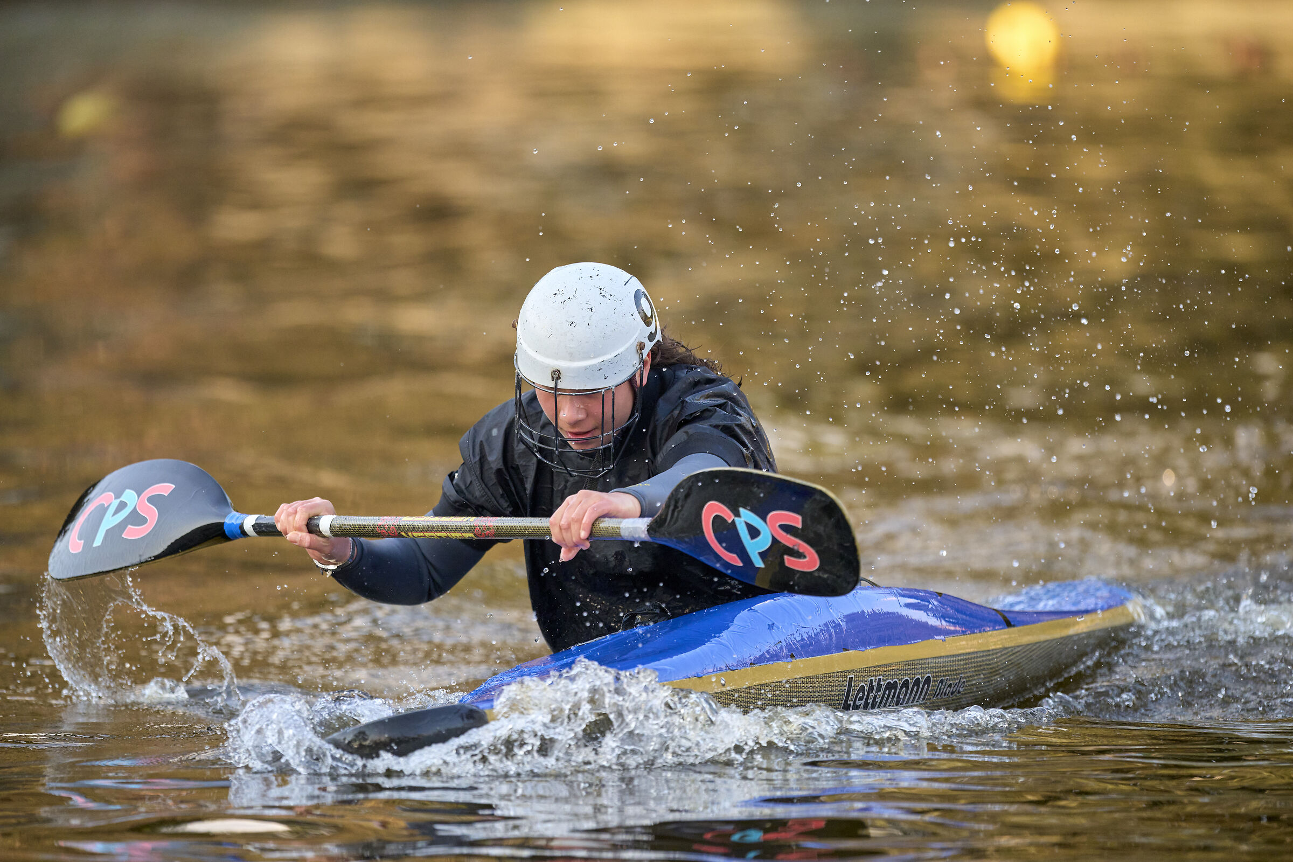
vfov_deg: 2.7
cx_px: 646
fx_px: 17957
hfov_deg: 4.1
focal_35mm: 500
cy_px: 431
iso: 3600
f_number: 5
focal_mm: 500
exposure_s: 1/2500
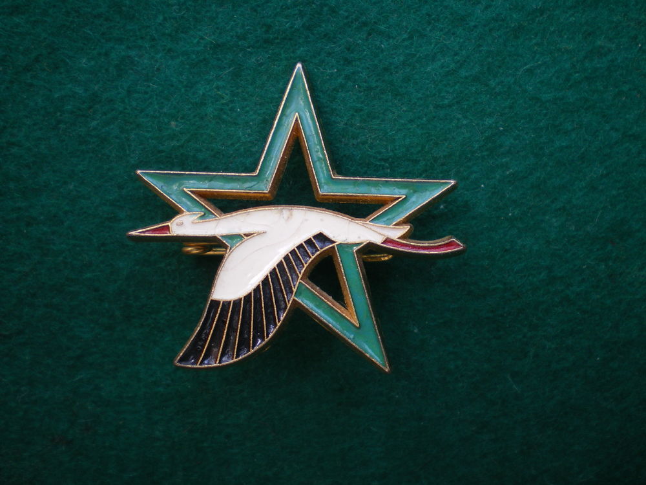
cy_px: 242
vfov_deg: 37.7
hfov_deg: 49.0
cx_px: 323
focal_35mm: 38
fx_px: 709
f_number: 3.1
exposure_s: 1/50
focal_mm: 6.3
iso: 80
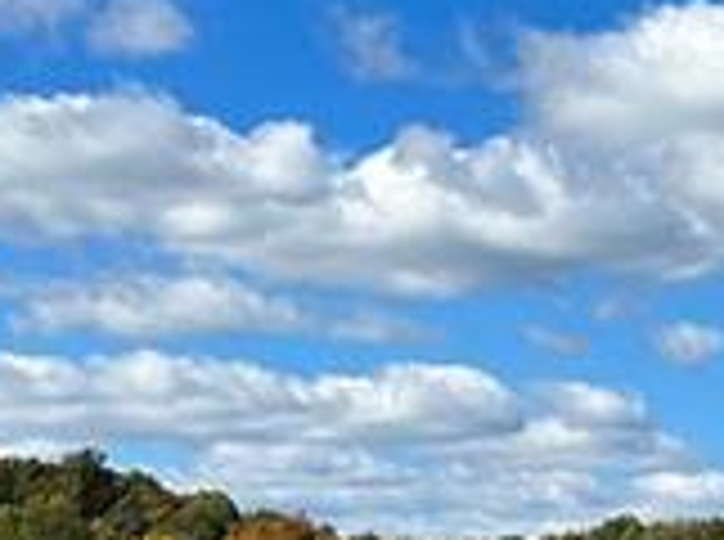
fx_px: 3193
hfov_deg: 12.9
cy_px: 608
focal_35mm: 153
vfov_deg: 9.6
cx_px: 589
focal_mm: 6.86
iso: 80
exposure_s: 1/6623
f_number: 1.78
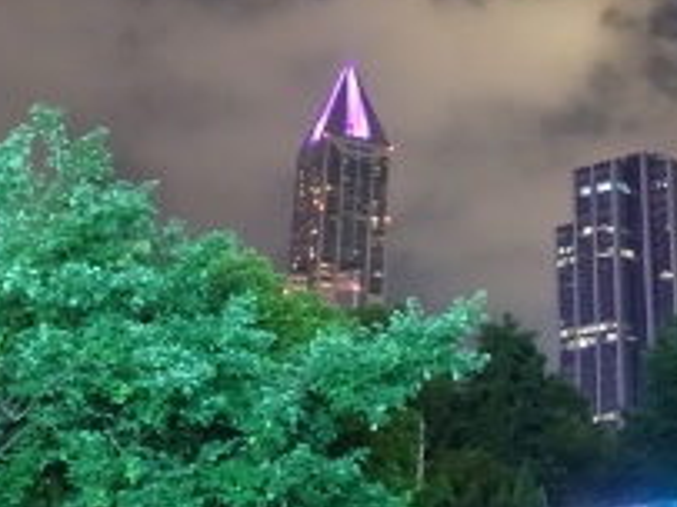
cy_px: 53
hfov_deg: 31.1
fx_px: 1192
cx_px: 514
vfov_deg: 23.4
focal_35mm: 61
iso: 3200
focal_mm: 5.26
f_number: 4
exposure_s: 1/6
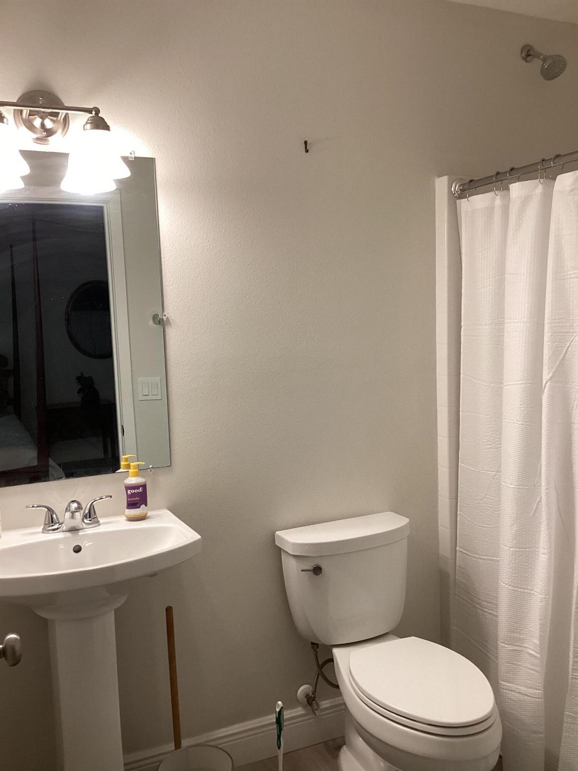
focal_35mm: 31
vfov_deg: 58.4
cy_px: 386
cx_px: 289
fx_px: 690
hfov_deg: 45.4
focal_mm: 3.3
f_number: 2.4
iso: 125
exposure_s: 1/60
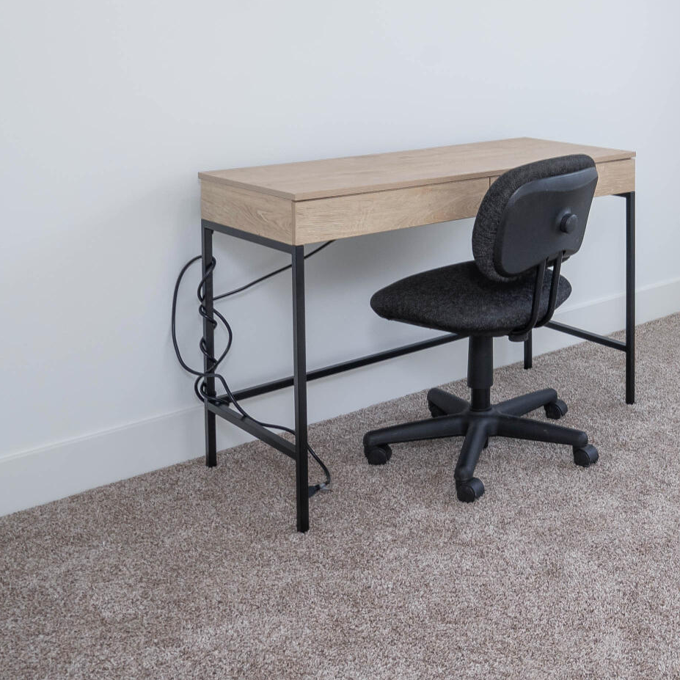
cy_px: -28
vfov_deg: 34.3
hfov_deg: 34.8
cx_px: 681
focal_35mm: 44
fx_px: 978
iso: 400
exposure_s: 1/125
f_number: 9
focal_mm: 16
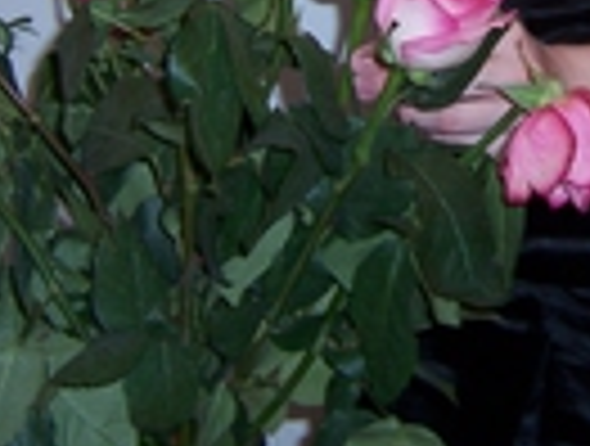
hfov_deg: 17.2
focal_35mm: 113
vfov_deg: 12.6
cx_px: 509
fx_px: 1931
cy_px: -194
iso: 80
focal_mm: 5.5
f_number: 2.8
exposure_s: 1/60
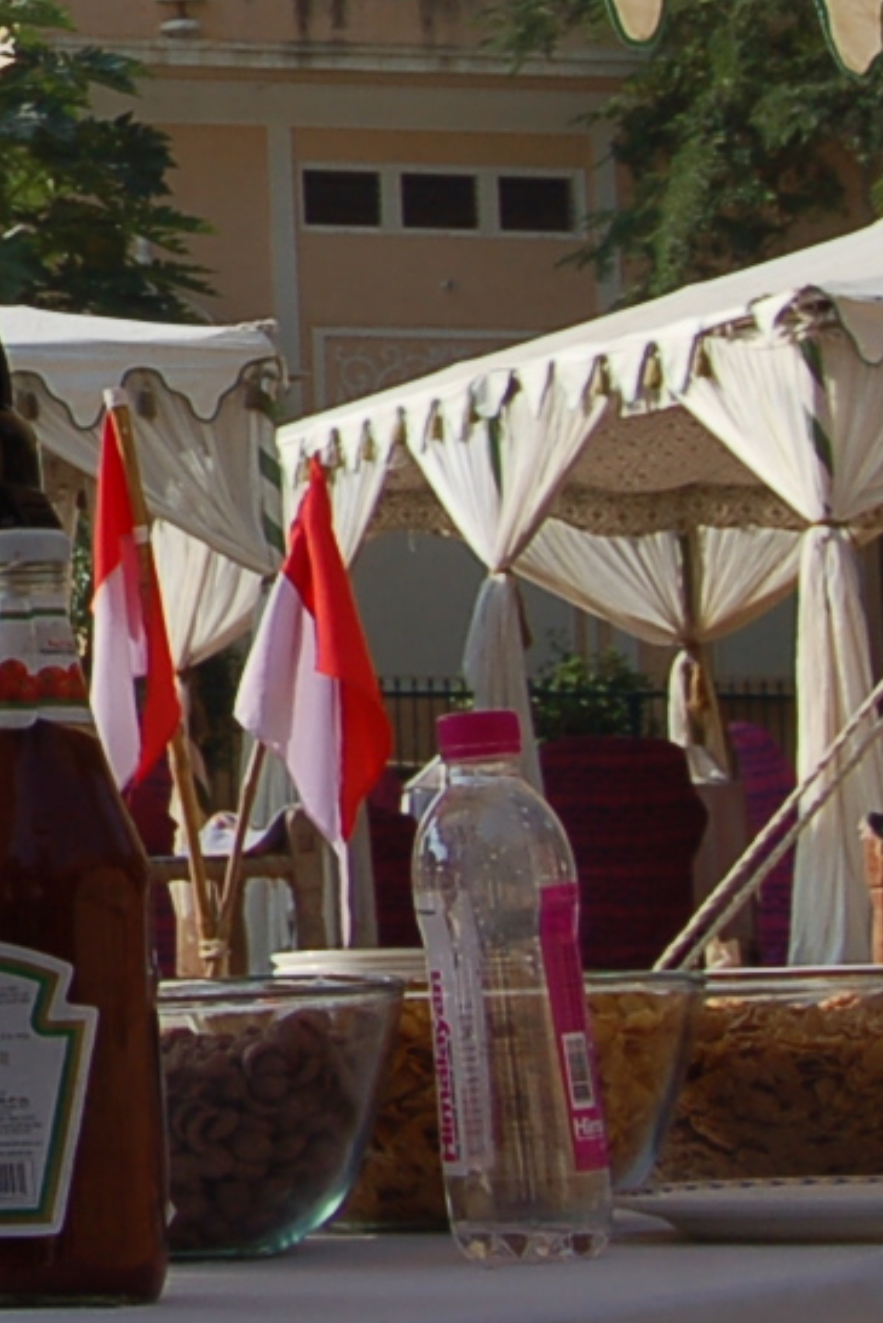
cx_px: -1081
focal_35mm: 142
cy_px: -17
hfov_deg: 8.9
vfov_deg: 14.2
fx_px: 5223
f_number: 9
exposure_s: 1/320
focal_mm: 23
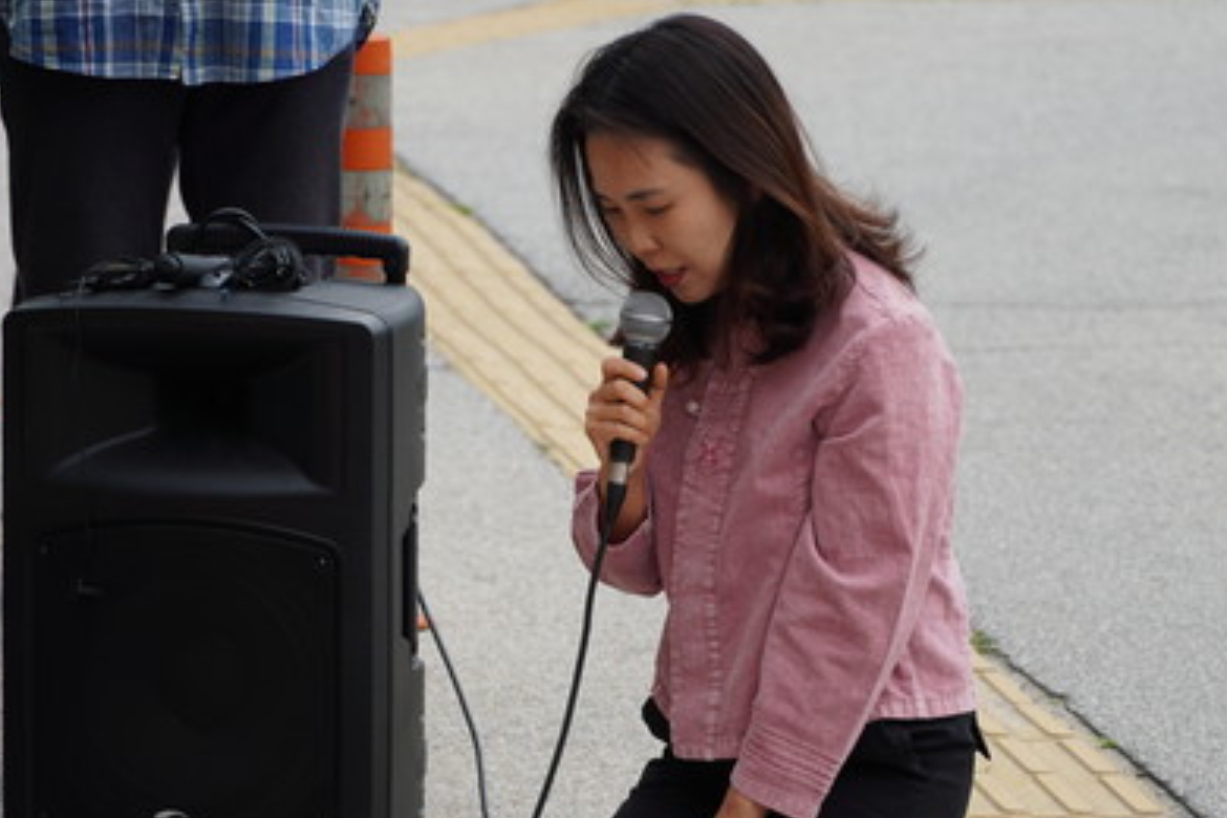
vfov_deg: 4.4
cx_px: 702
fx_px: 10625
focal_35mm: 312
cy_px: 529
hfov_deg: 6.6
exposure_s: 1/250
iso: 125
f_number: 5.6
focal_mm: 135
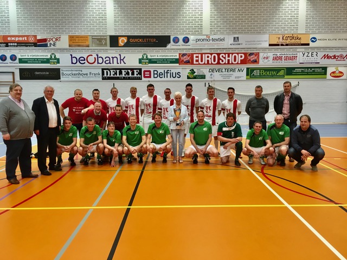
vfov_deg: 48.2
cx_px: 174
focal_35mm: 29
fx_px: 291
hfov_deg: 61.7
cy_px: 130
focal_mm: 4.15
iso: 64
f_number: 2.2
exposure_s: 1/33
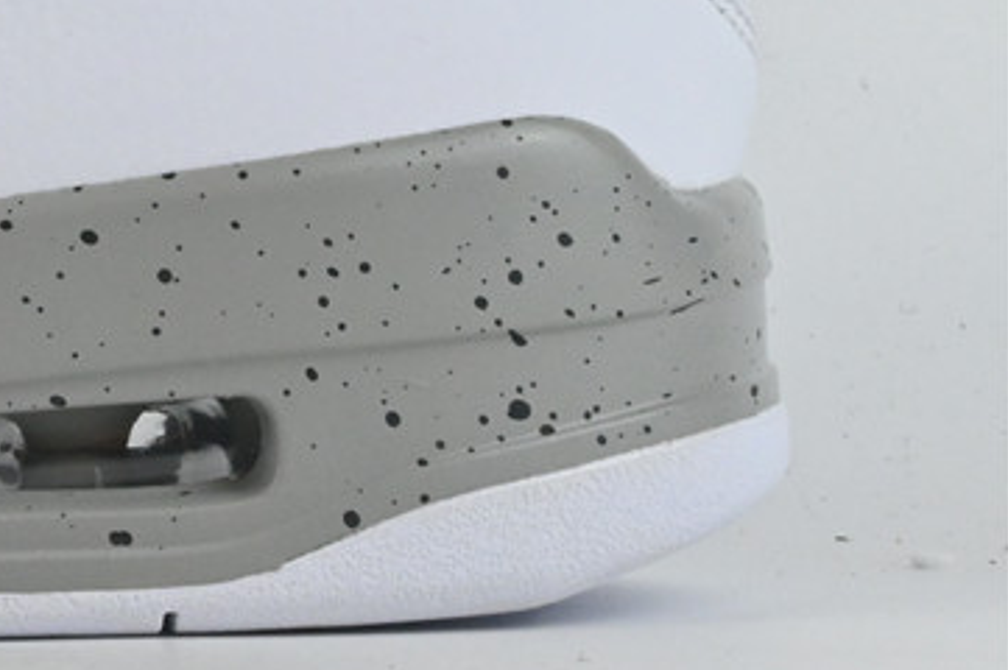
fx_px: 5166
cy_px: -254
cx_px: -665
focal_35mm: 185
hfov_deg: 10.6
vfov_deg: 7.3
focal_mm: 37
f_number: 22
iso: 1250
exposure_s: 1/30
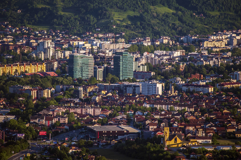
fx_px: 2007
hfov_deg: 6.9
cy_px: 80
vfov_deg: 4.6
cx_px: 120
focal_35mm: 300
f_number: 4.5
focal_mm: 300
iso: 800
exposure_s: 1/2000
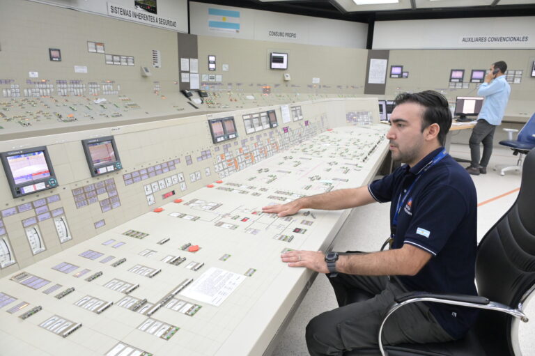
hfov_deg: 73.8
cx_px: 268
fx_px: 356
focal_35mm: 24
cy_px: 178
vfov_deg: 53.1
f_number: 7.1
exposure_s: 1/100
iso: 6400
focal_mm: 24
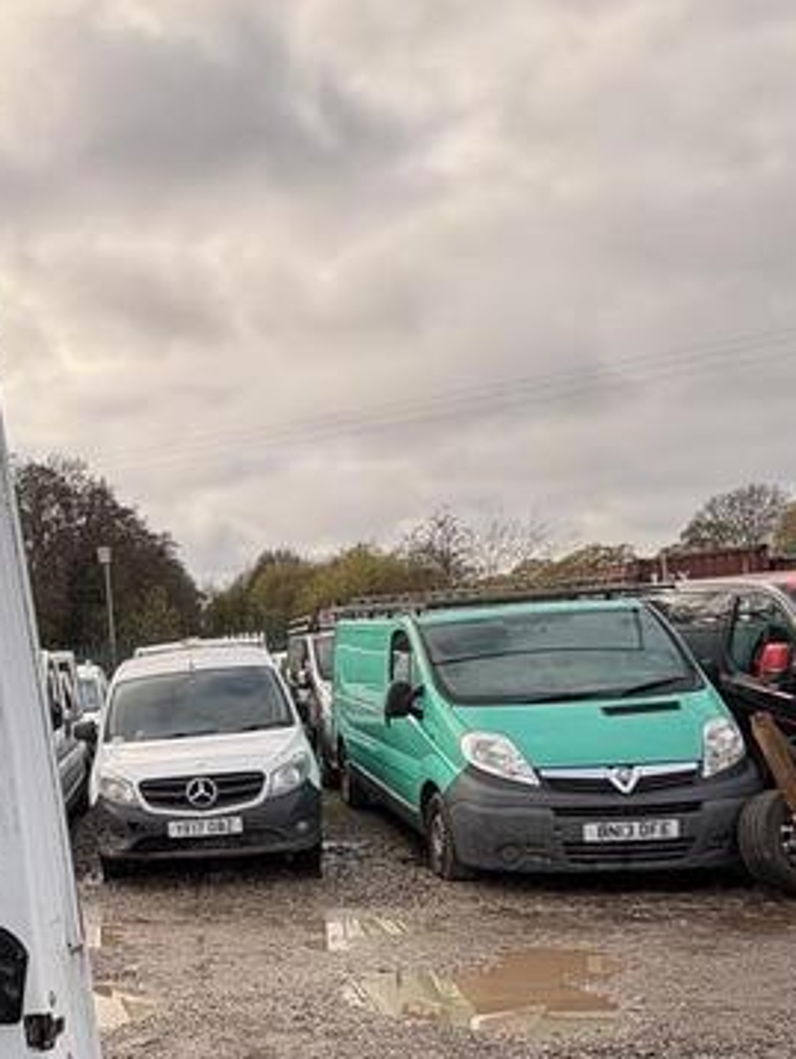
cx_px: -65
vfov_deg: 51.0
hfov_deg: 35.3
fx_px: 1072
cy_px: 754
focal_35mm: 35
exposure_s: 1/473
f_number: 2.2
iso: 40
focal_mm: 2.22
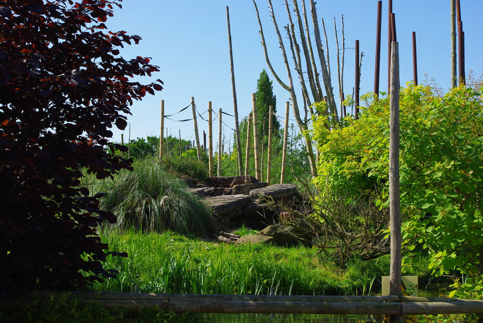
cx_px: 242
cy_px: 162
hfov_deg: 35.0
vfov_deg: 23.8
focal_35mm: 57
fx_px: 766
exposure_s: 1/250
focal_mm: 37.5
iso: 100
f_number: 8
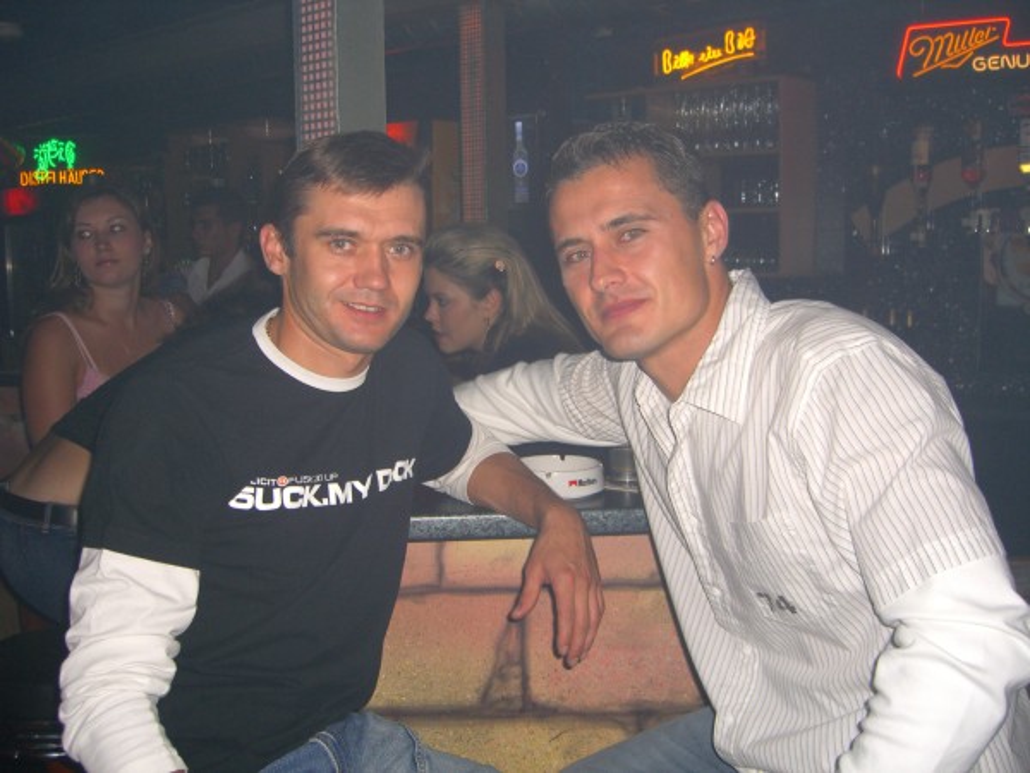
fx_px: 1131
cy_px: 386
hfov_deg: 49.0
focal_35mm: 38
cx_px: 515
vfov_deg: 37.7
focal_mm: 7.9
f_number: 2.8
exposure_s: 1/60
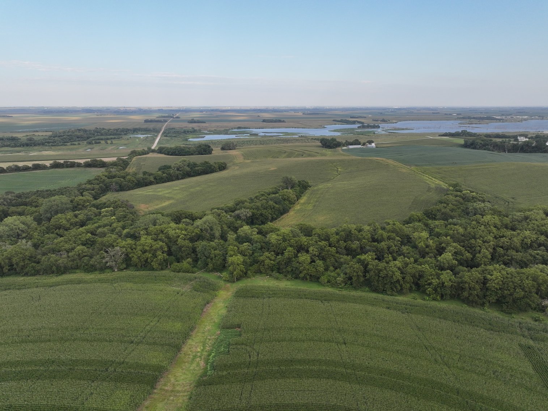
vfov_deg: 56.8
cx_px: 274
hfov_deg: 71.6
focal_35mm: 24
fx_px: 380
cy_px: 206
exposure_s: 1/60
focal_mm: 12.29
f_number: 2.8
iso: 160
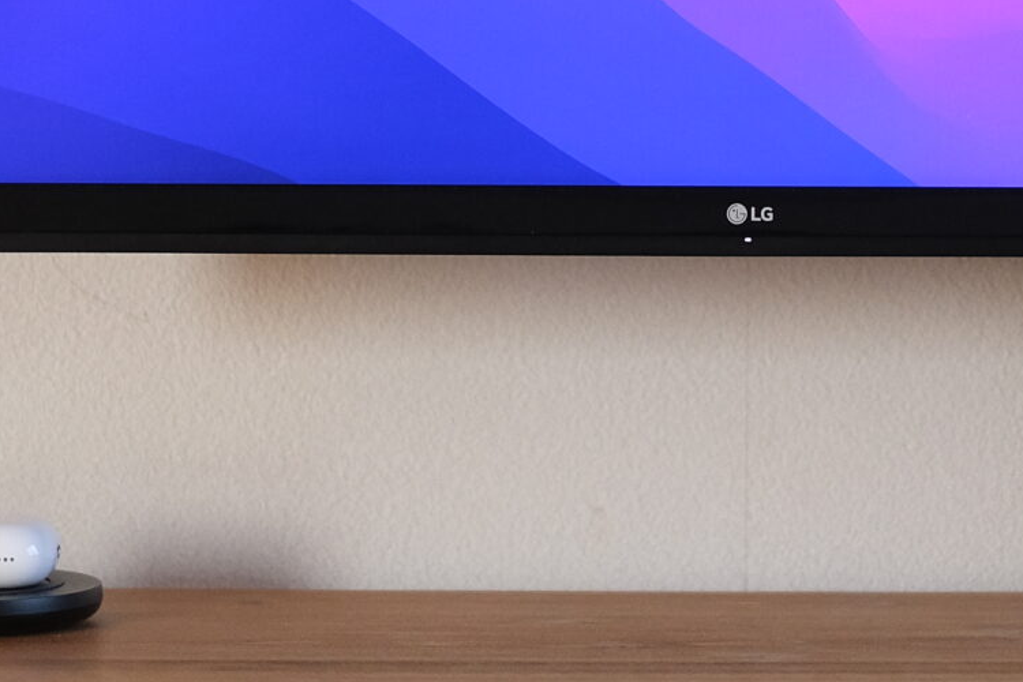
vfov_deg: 7.5
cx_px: 738
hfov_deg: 11.3
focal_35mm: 181
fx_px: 5143
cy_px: -61
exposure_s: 1/500
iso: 800
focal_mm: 35
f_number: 1.4
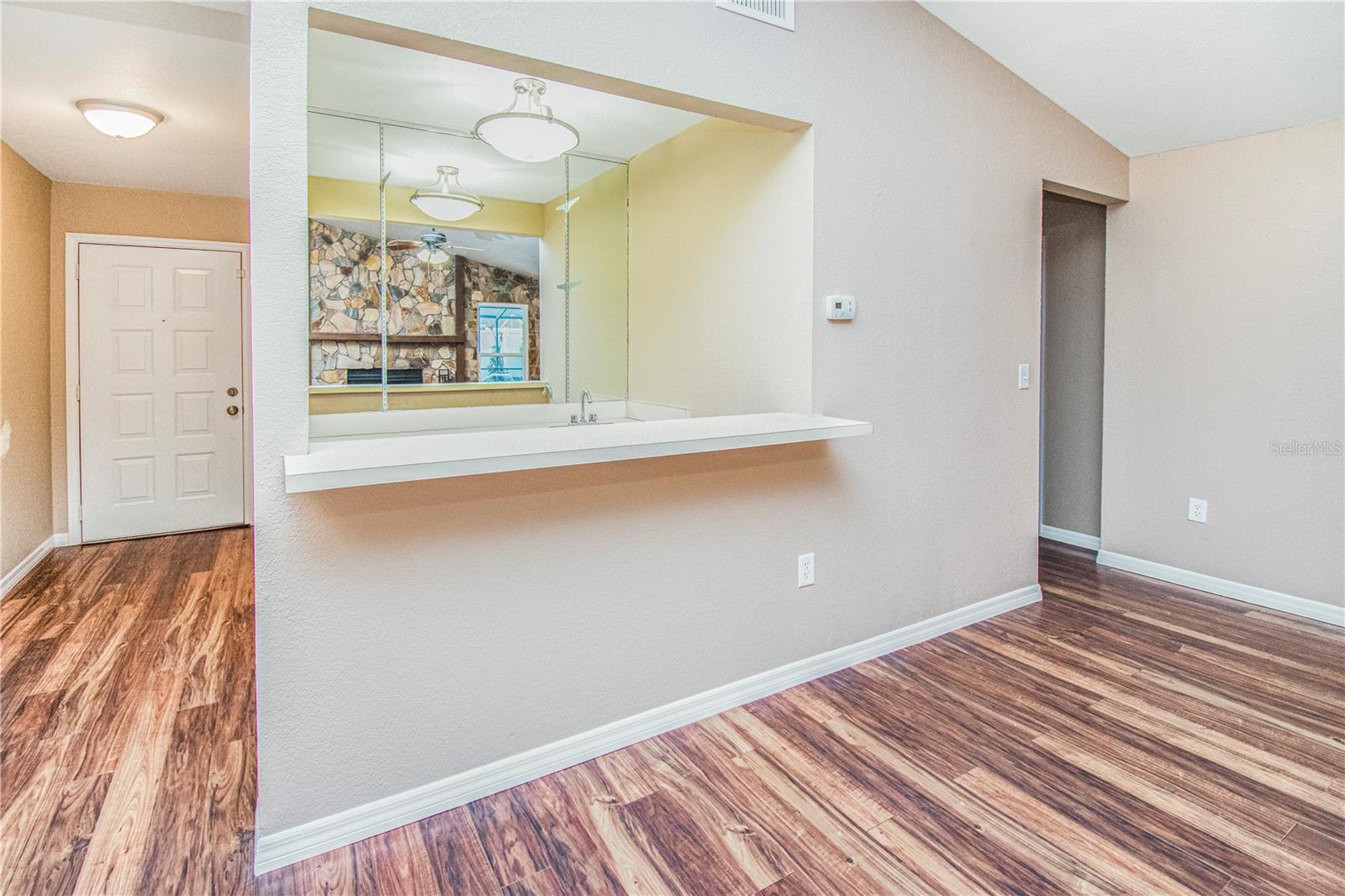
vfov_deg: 77.3
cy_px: 448
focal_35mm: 15
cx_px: 672
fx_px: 560
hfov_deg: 100.4
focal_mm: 10
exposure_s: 1/60
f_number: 4.5
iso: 1250
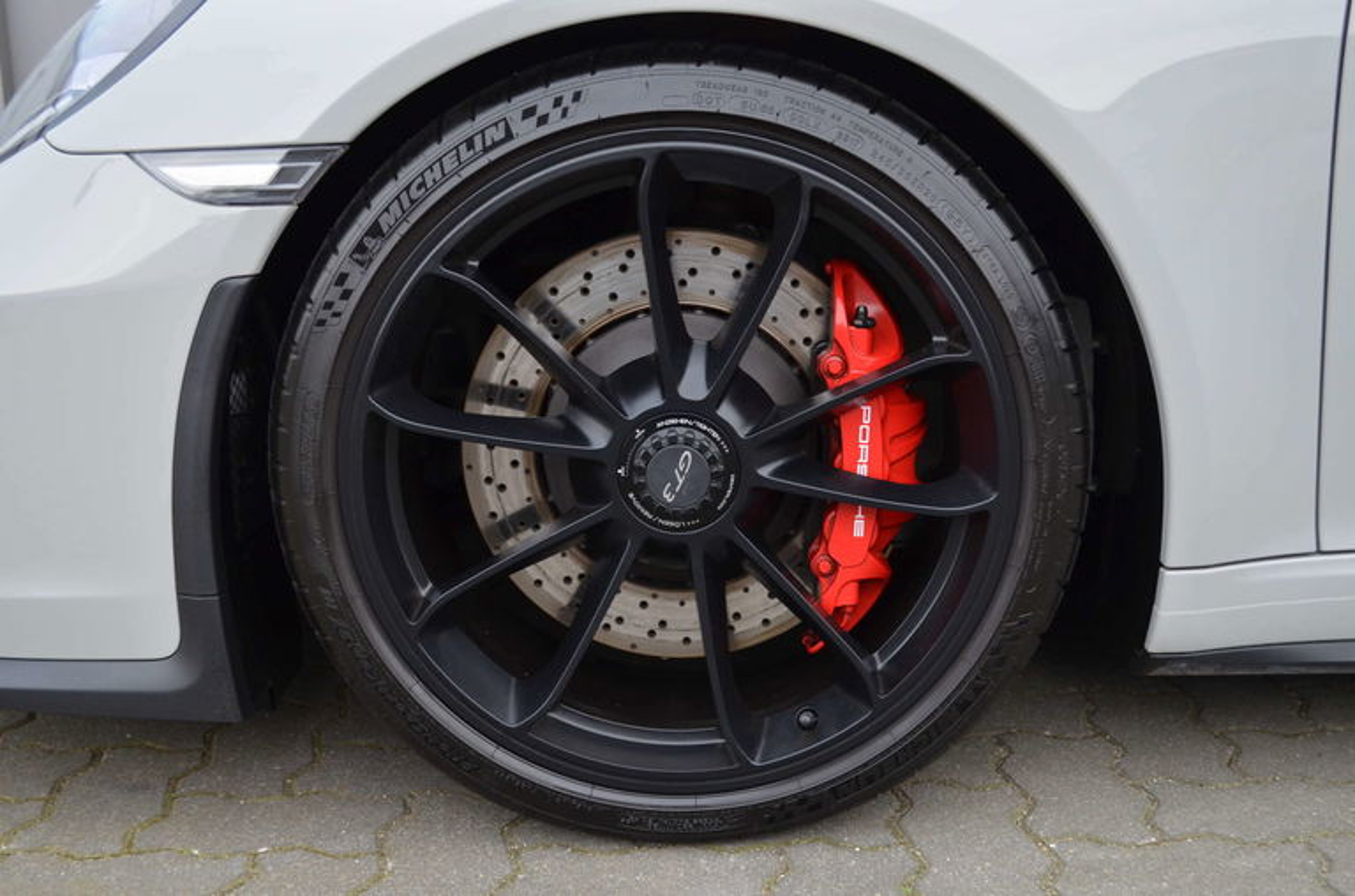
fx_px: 1464
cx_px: 678
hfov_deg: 49.7
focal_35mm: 39
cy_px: 448
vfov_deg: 34.0
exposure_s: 1/60
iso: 450
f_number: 4.2
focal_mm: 26
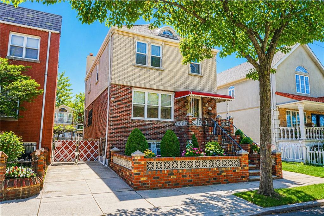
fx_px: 225
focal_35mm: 25
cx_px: 162
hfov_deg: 71.5
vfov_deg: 51.3
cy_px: 108
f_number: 8
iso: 100
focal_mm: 25
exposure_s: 1/125
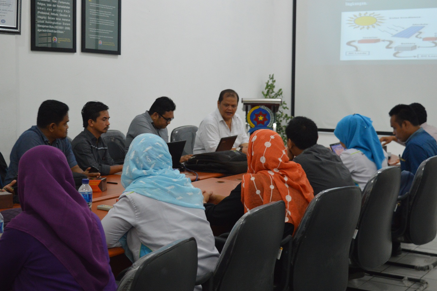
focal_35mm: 55
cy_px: 145
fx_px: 668
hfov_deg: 36.2
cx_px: 216
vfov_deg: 24.6
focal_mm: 36
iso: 1600
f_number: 4.8
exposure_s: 1/60
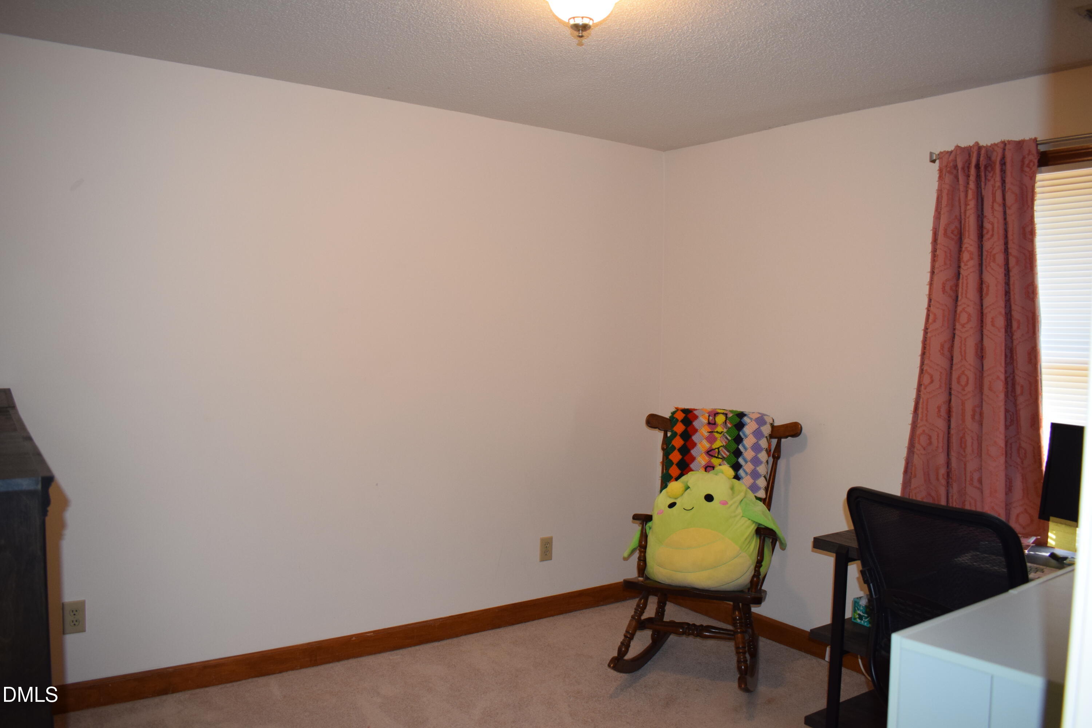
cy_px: 364
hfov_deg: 67.4
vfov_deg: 47.9
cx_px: 546
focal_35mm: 27
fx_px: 819
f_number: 4.5
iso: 800
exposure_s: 1/80
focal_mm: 18
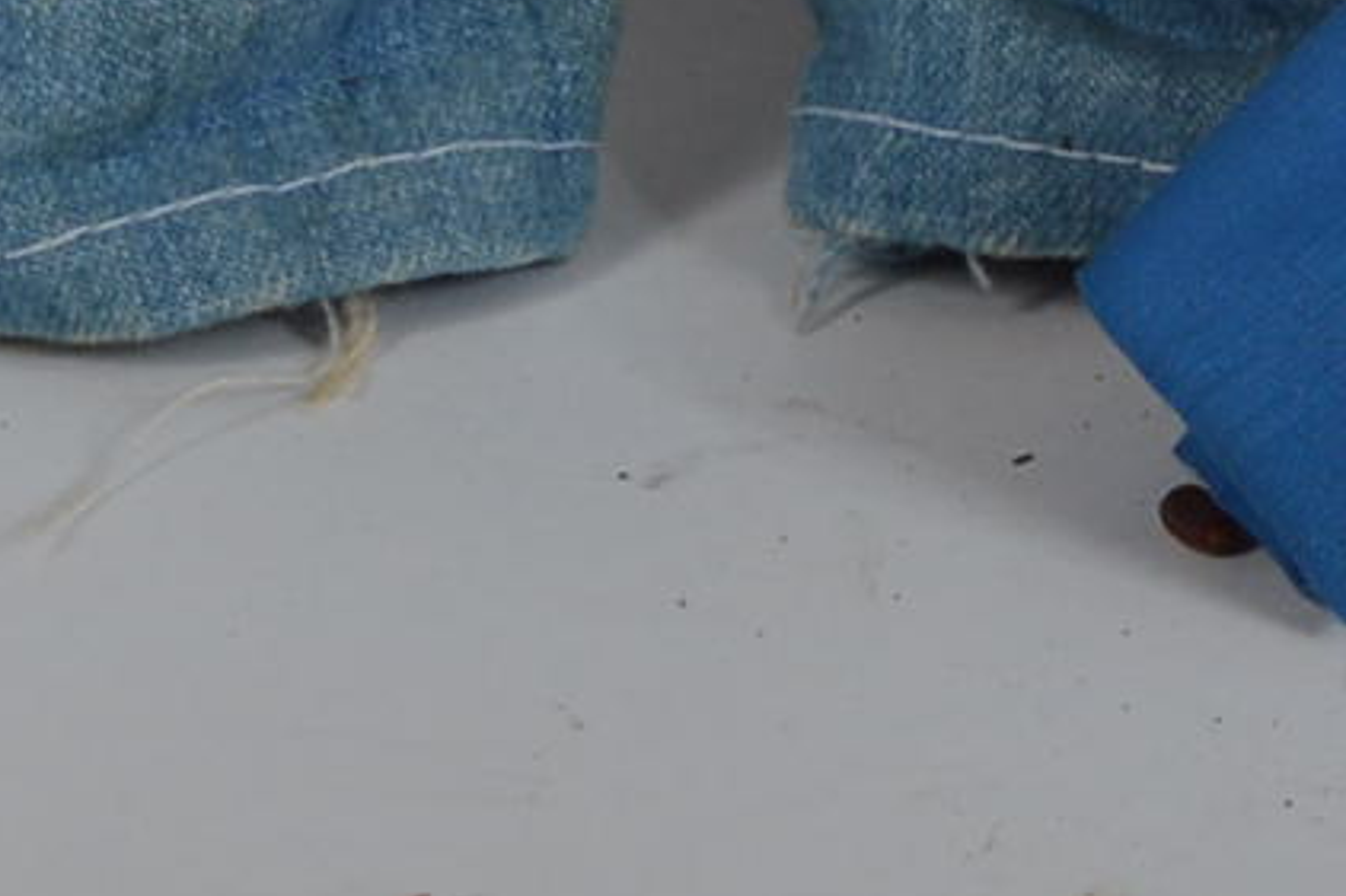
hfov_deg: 5.0
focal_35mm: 406
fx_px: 15173
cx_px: 2931
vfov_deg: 3.3
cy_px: -1760
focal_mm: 38
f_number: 9
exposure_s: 1/160
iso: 100
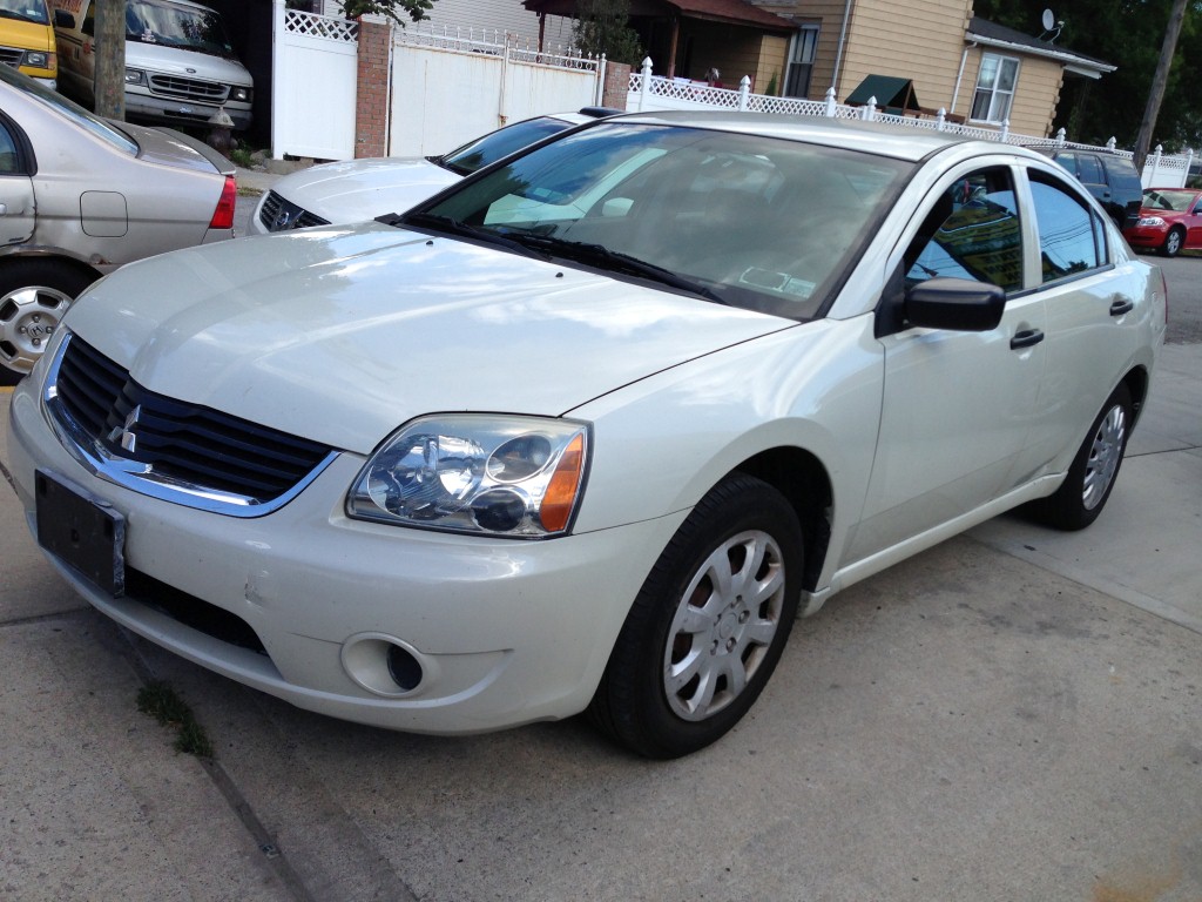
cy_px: 451
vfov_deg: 42.9
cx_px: 601
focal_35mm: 33
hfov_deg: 55.4
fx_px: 1146
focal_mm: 4.13
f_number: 2.4
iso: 50
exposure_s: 1/678
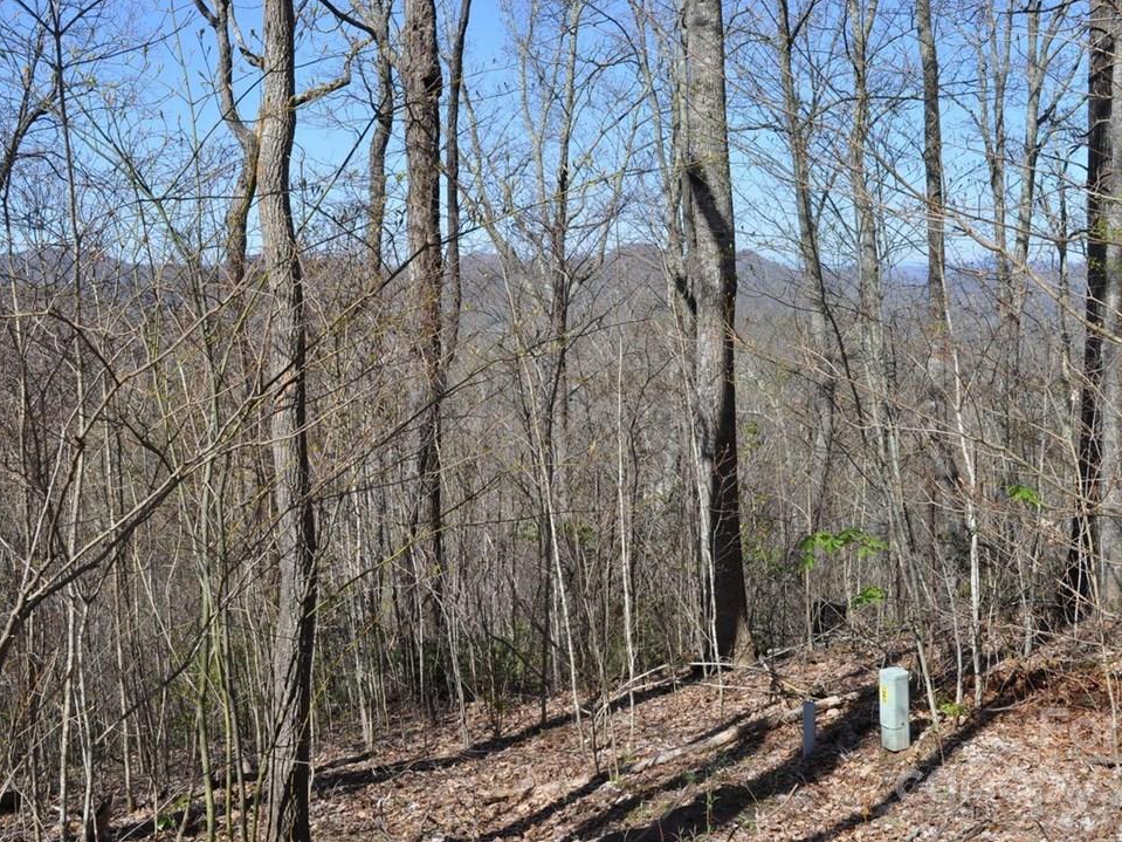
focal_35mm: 38
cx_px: 607
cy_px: 420
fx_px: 1217
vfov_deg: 38.1
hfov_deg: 49.5
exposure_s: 1/320
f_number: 9
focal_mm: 23
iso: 200
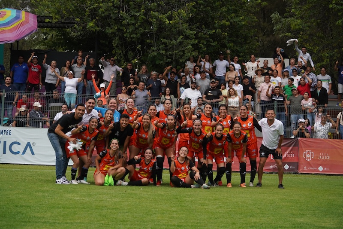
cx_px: 172
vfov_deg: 19.4
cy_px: 114
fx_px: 667
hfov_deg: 28.8
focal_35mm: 70
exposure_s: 1/2500
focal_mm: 70
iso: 1600
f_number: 4.5
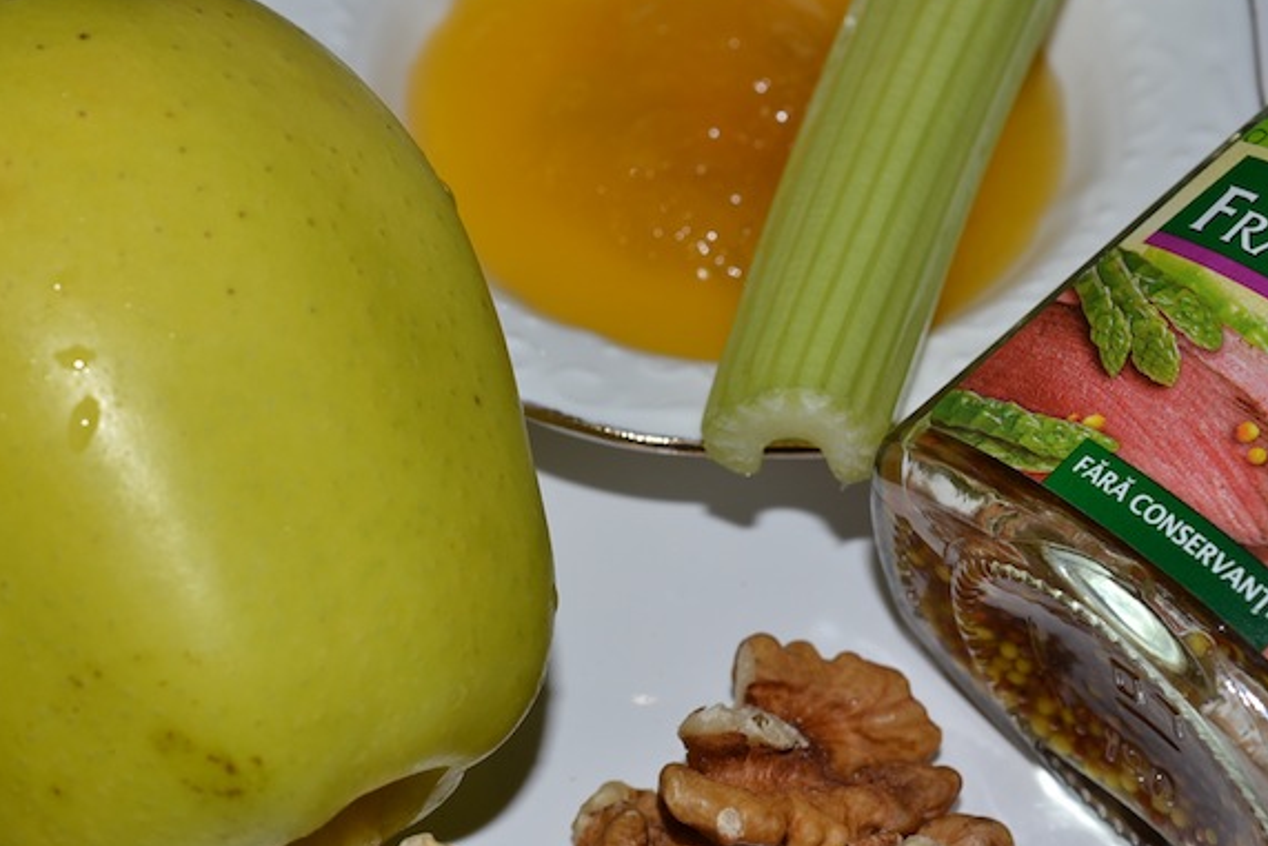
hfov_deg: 24.2
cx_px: 560
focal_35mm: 84
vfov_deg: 16.3
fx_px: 2959
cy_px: 490
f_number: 8
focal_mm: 40
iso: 100
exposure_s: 1/60
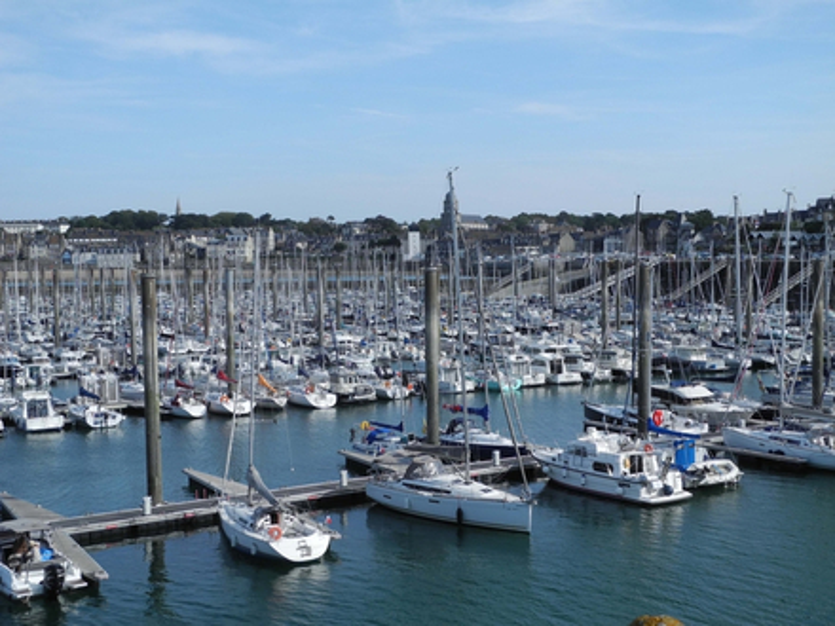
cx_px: 418
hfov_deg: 38.2
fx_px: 1206
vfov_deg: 29.1
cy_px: 313
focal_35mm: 50
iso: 100
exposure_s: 1/970
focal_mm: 10.7
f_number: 4
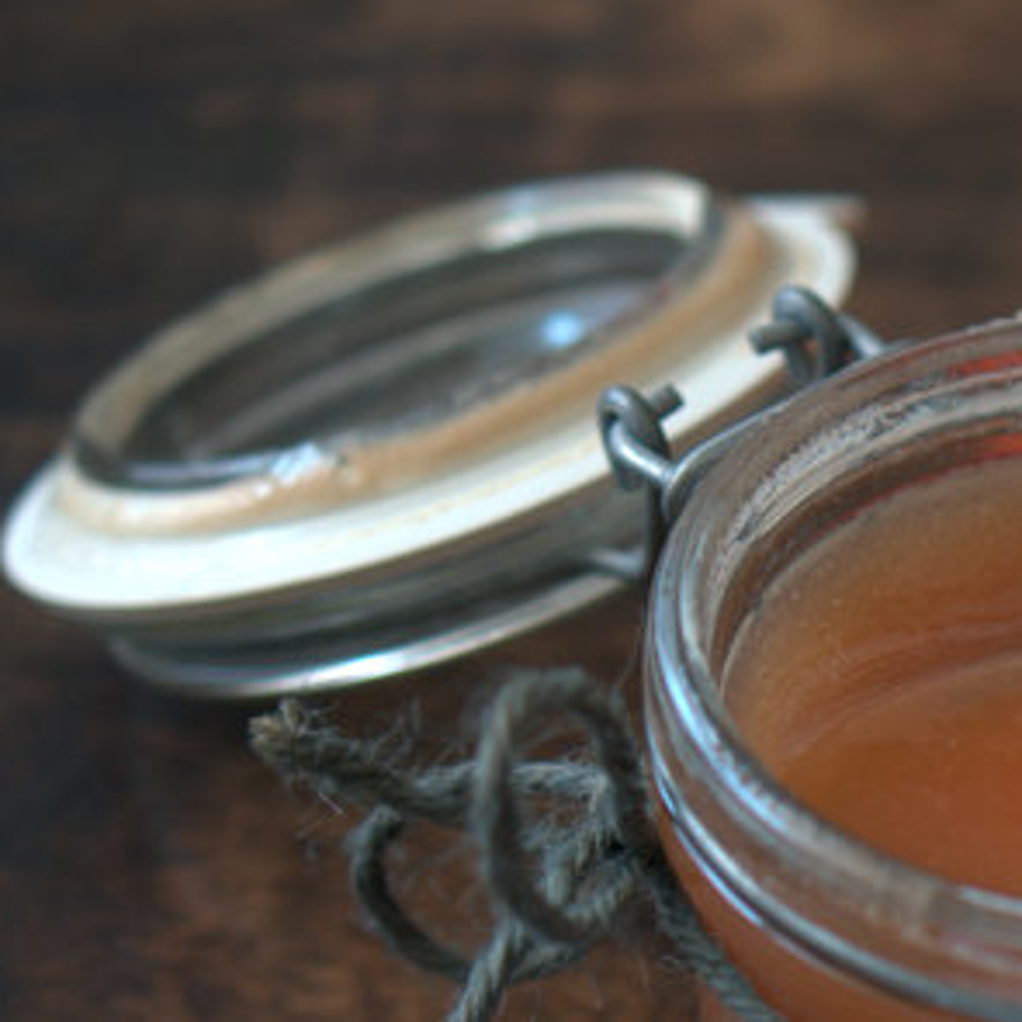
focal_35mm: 138
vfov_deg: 12.6
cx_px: 1261
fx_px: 4610
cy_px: 909
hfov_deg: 12.3
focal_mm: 40
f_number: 3
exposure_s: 1/30
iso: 200
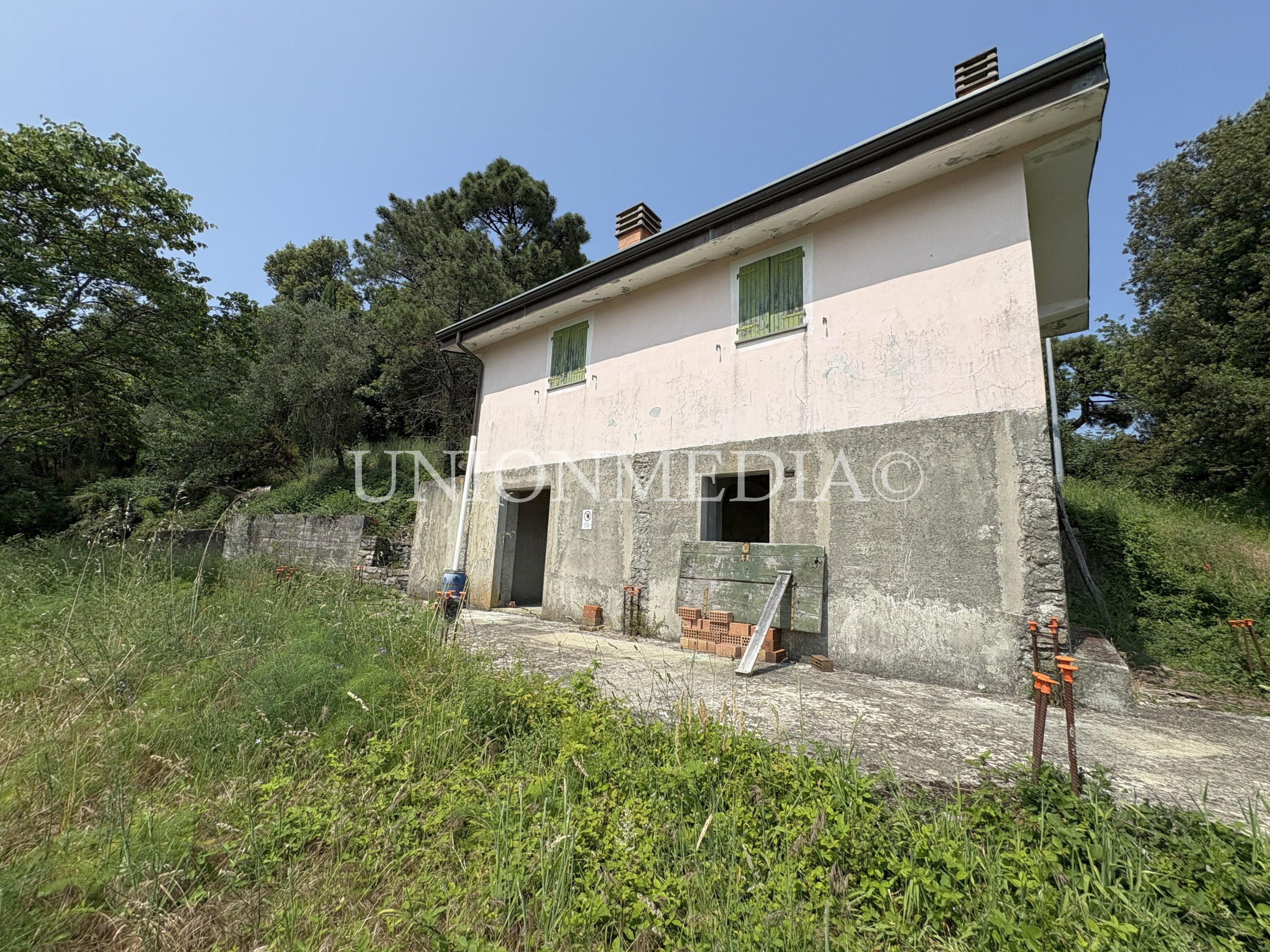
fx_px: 514
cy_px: 476
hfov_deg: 102.1
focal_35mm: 14
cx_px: 635
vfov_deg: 85.7
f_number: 2.2
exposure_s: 1/3717
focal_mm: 2.22
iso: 50
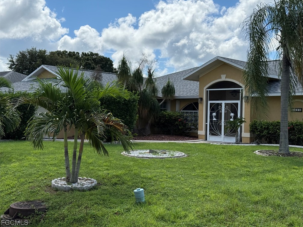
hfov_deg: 38.9
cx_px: 154
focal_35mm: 49
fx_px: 429
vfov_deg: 29.7
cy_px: 114
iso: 100
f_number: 1.78
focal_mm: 6.76
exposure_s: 1/7143
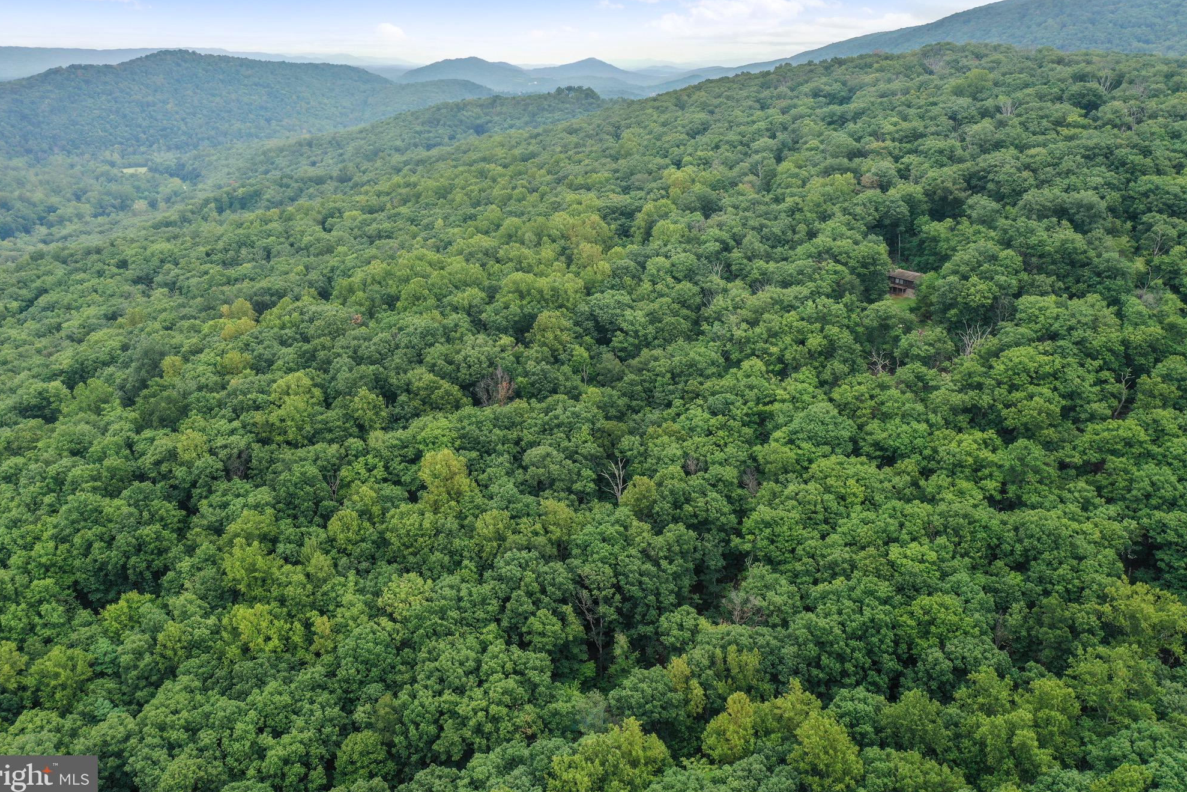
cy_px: 389
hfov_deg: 63.7
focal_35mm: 29
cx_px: 579
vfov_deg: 45.0
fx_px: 956
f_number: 5.6
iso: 100
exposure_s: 1/160
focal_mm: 10.26
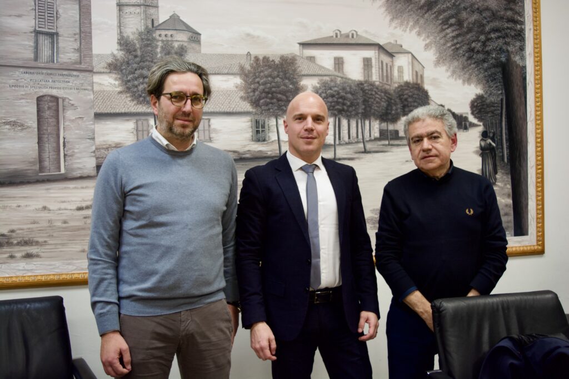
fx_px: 640
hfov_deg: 47.9
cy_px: 190
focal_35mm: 40
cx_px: 284
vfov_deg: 33.0
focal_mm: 27
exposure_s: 1/60
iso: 800
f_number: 4
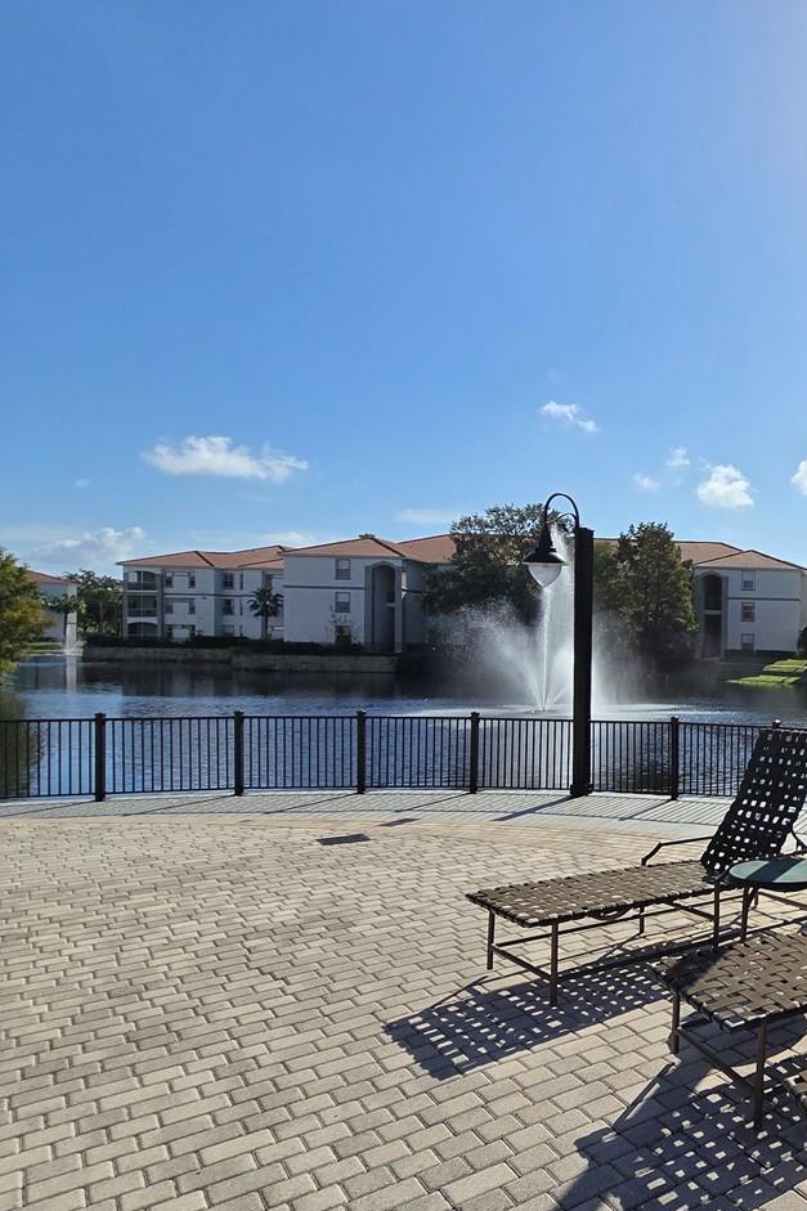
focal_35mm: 23
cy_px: 663
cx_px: 937
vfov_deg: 75.9
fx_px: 774
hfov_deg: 40.9
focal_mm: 2.2
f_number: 2.2
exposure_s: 1/5883
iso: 50
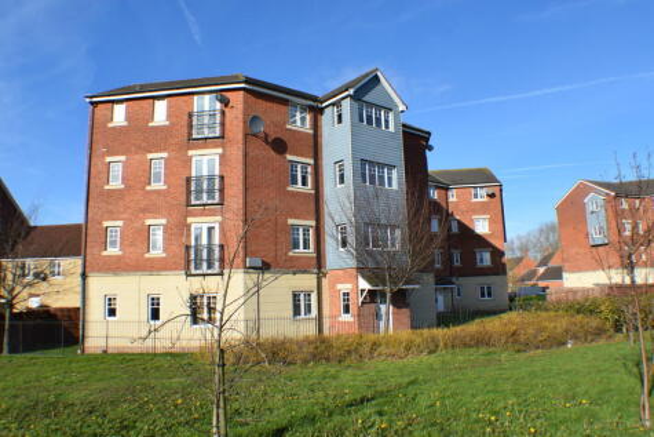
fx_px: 627
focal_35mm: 34
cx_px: 327
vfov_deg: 38.4
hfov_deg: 55.1
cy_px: 218
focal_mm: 23
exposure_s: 1/400
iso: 200
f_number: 10
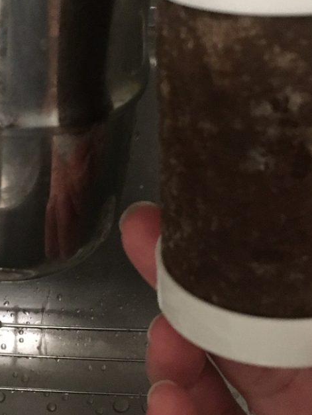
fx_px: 852
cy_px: 218
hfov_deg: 20.5
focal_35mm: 71
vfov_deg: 27.4
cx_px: 60
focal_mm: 4.15
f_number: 2.2
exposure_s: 1/15
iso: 400
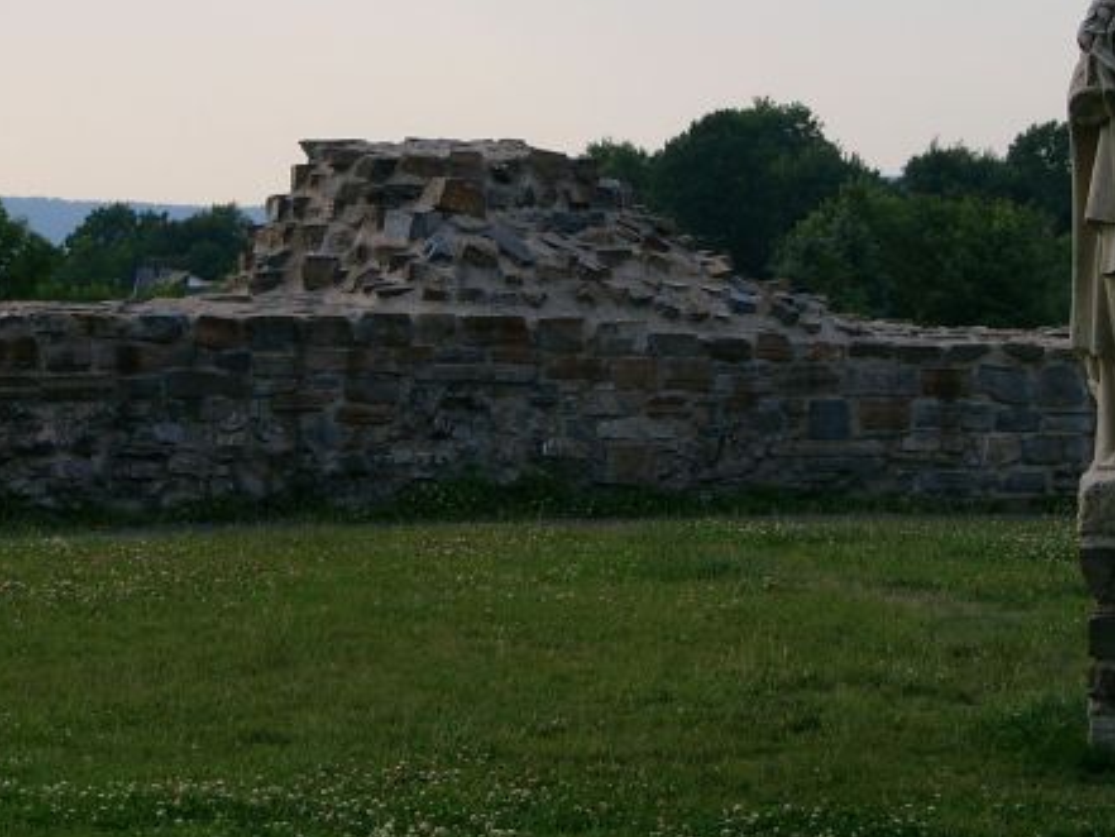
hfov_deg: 17.0
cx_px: 496
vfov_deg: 12.7
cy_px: 187
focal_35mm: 116
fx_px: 3737
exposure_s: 1/324
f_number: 4
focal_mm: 13.35
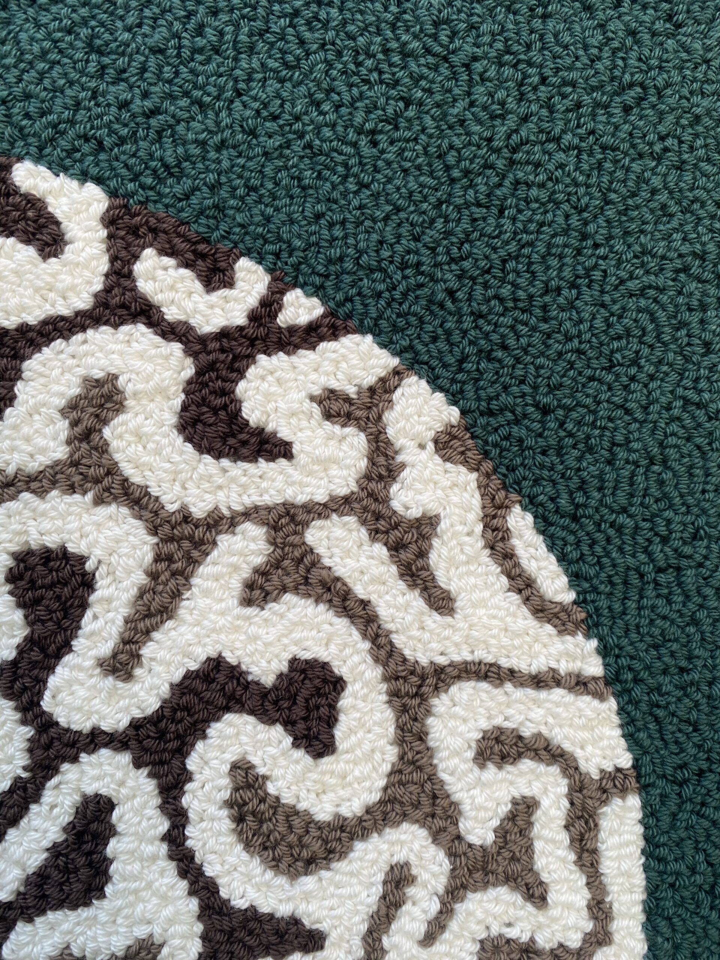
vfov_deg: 67.3
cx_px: 360
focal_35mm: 26
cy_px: 480
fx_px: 721
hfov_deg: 53.1
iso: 32
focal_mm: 4.25
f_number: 1.8
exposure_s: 1/154
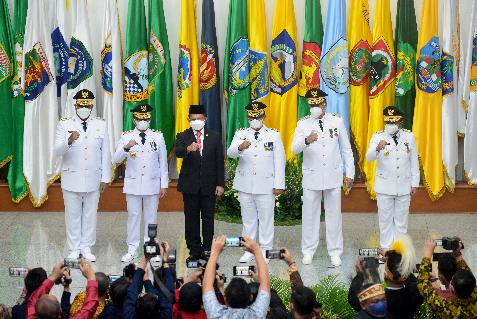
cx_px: 238
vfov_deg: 10.2
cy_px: 160
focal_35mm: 135
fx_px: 1789
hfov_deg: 15.2
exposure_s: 1/125
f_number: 5
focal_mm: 135
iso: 1600
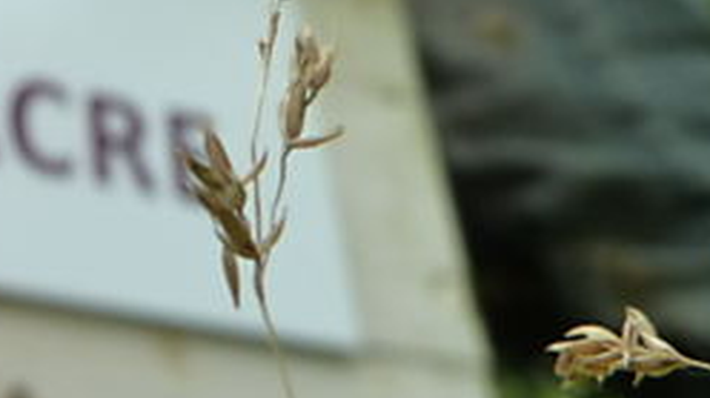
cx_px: -180
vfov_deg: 13.0
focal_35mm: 88
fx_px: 1655
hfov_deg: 22.1
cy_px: -203
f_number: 4
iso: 125
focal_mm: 4.1
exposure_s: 1/250
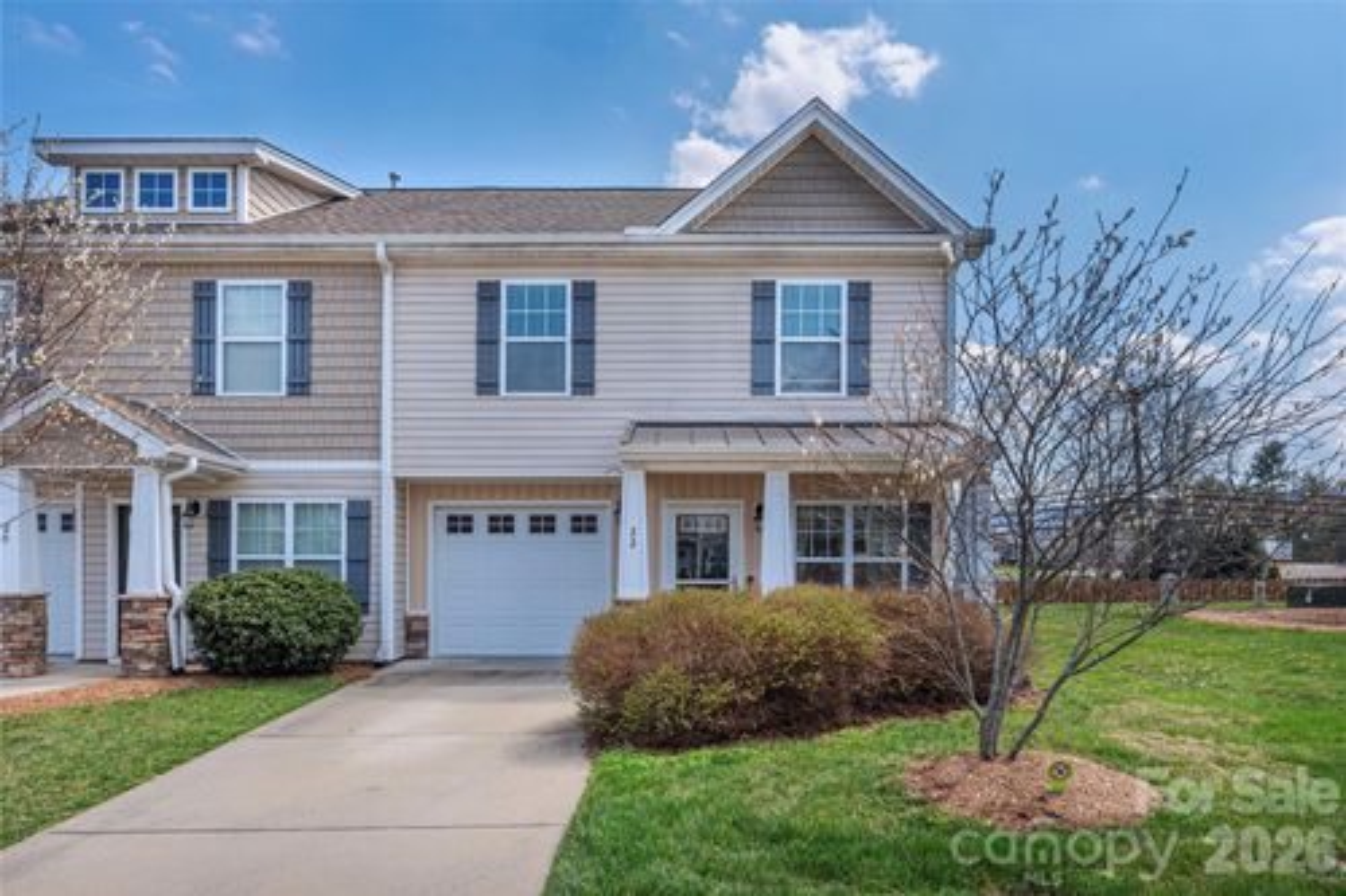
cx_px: 673
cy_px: 448
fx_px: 747
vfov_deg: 61.9
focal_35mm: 20
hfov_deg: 84.0
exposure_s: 1/2500
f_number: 7.1
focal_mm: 20
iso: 320
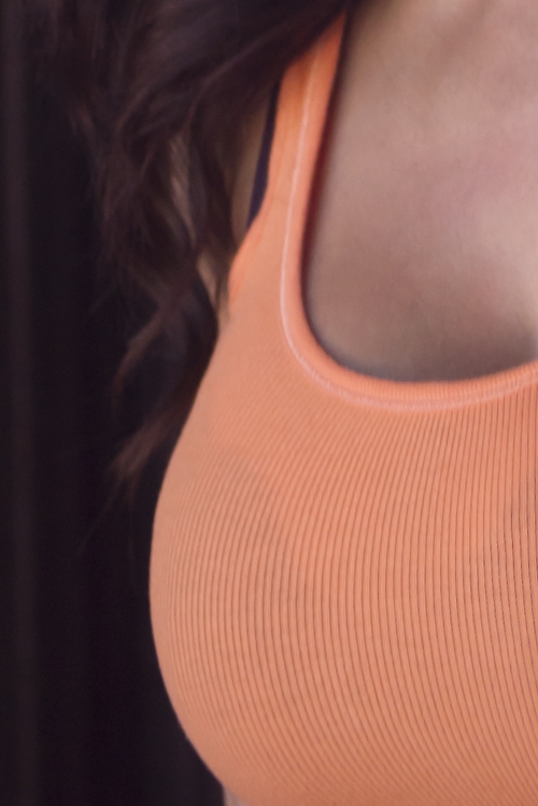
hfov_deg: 4.8
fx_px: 6427
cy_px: -344
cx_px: 249
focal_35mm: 287
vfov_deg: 7.1
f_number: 4
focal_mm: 70
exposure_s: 1/60
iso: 640
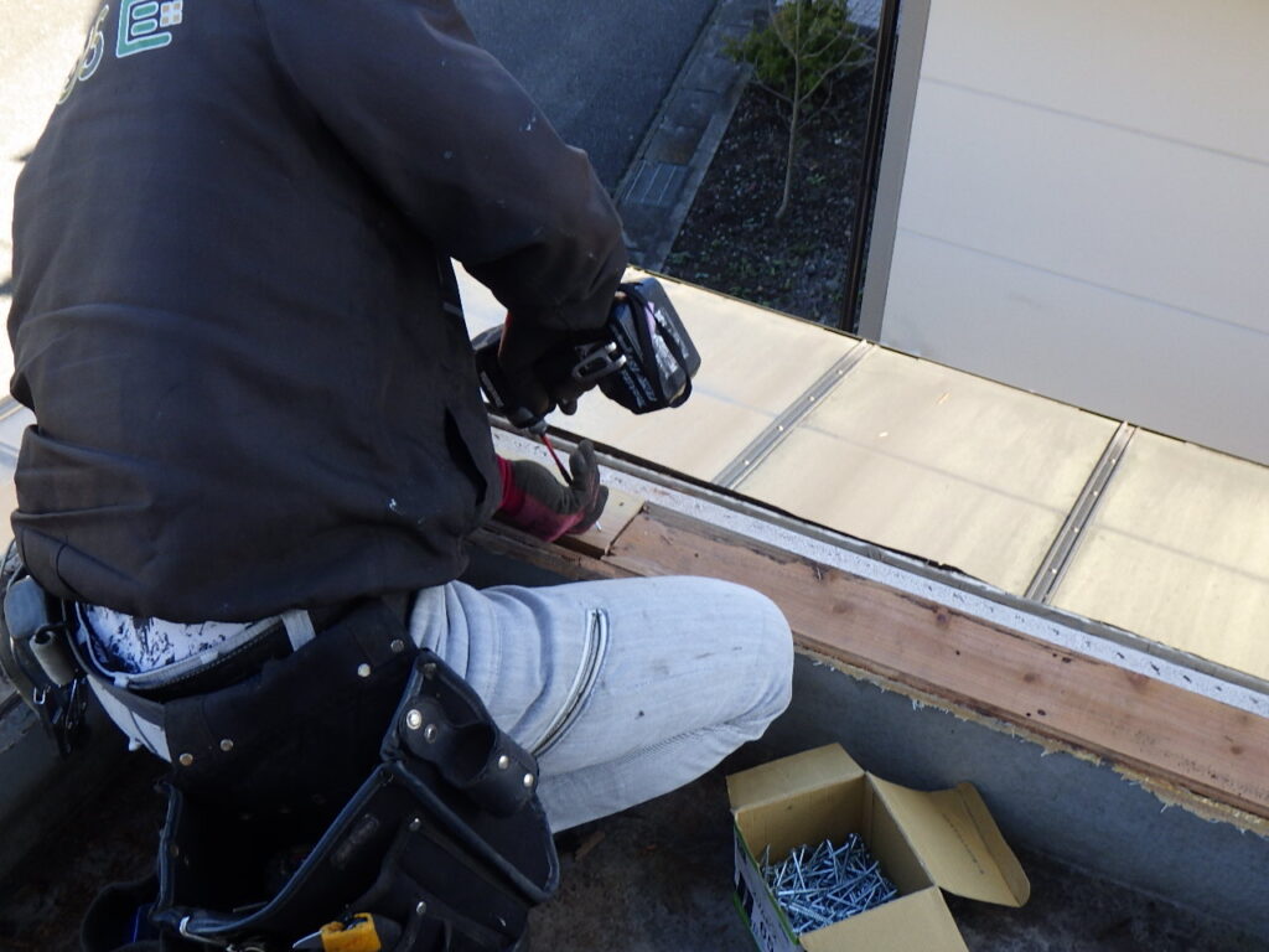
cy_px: 476
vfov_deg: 34.3
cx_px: 634
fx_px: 1540
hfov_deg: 44.8
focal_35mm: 42
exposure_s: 1/125
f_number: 4.2
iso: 125
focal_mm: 7.5
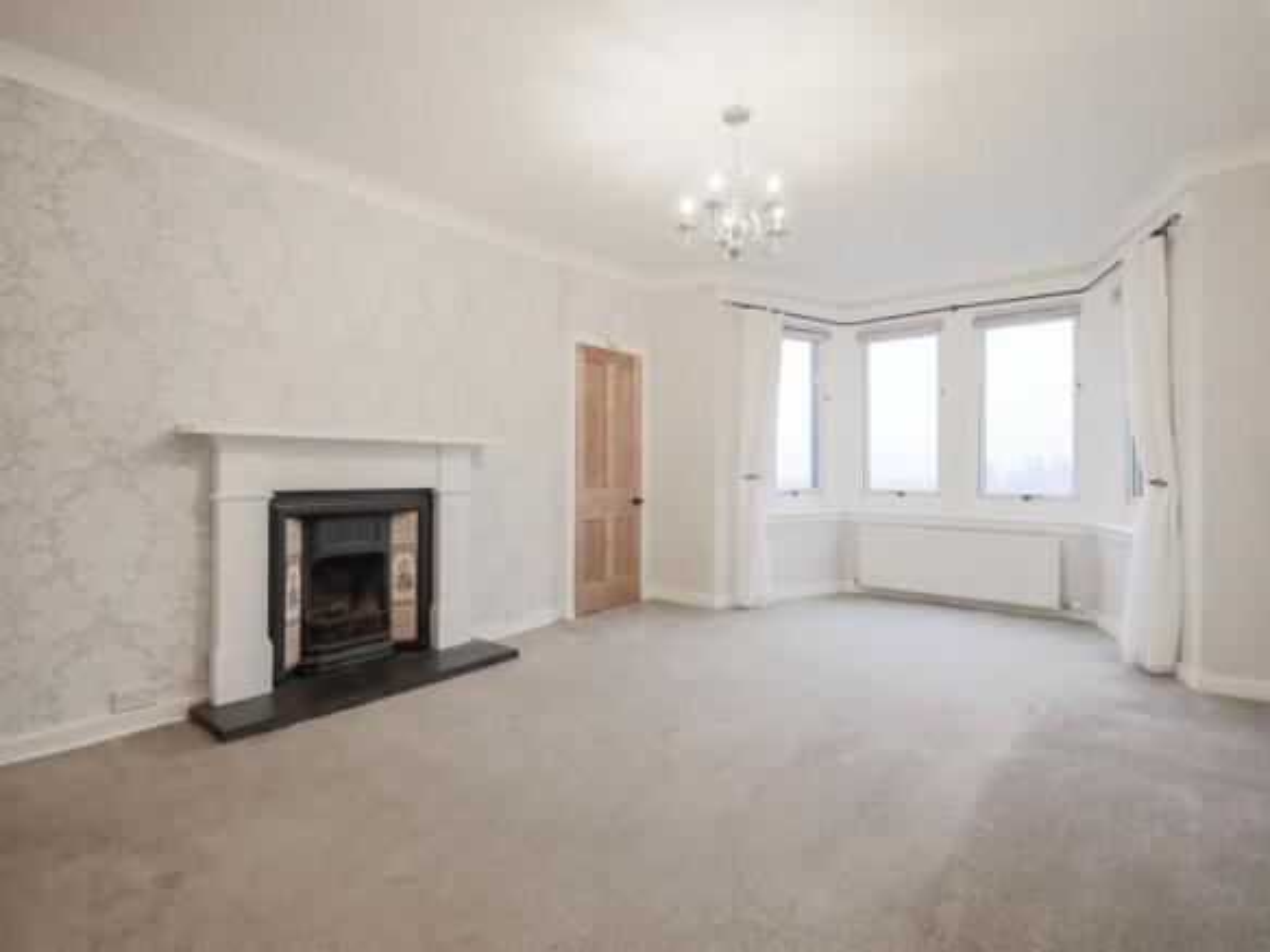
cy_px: 476
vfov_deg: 78.1
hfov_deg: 94.5
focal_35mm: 16
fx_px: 587
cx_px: 635
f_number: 4
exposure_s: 1/60
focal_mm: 8
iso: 3200
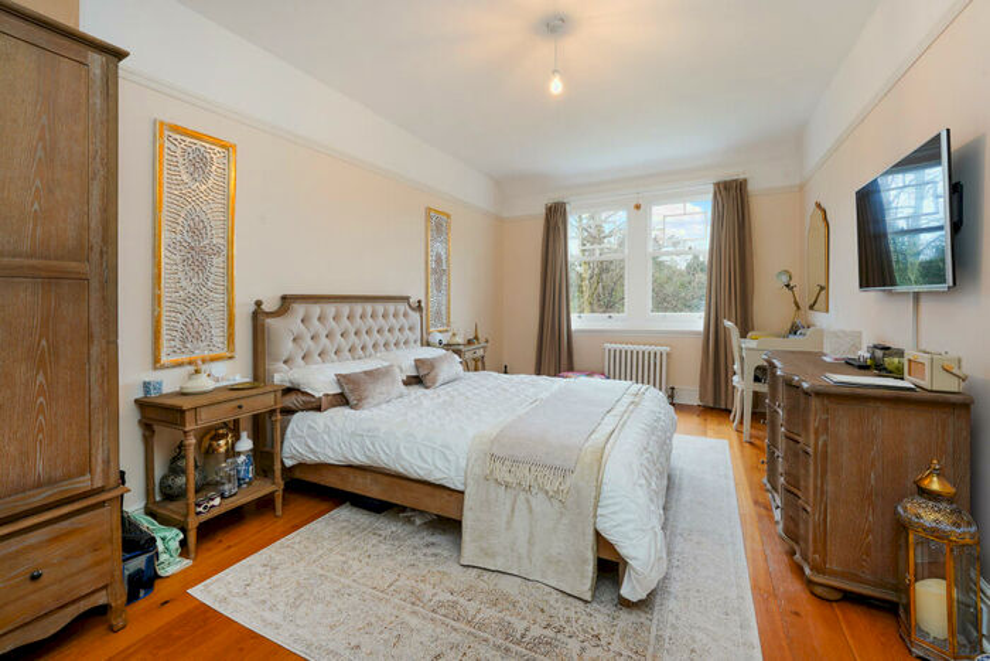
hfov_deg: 104.2
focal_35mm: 14
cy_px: 330
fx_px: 385
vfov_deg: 81.2
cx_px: 495
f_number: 11
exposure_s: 1/2.5
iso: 200
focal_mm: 14
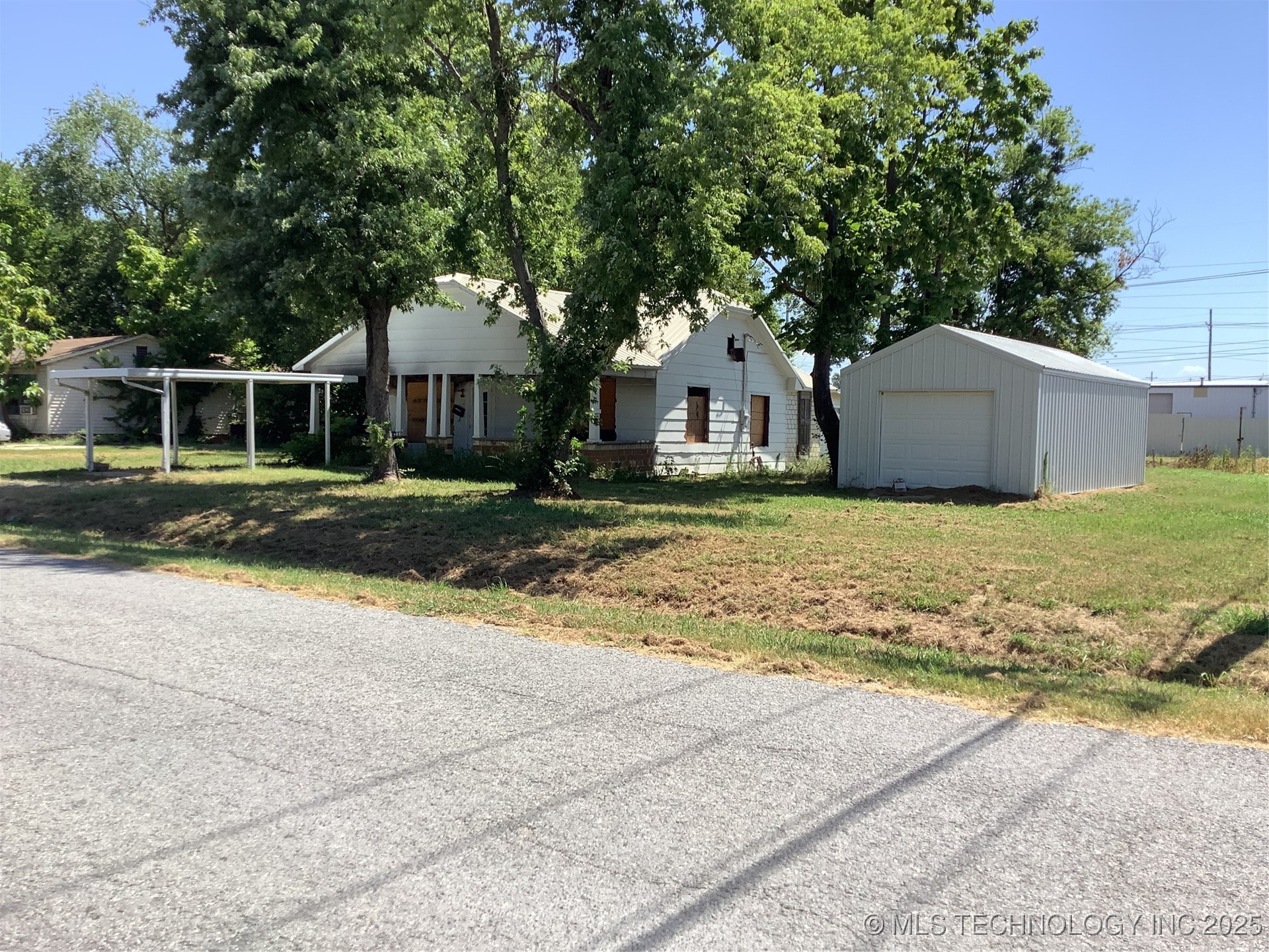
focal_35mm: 31
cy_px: 476
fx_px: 1136
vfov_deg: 45.4
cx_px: 634
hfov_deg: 58.4
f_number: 2.4
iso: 25
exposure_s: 1/769
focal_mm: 3.3
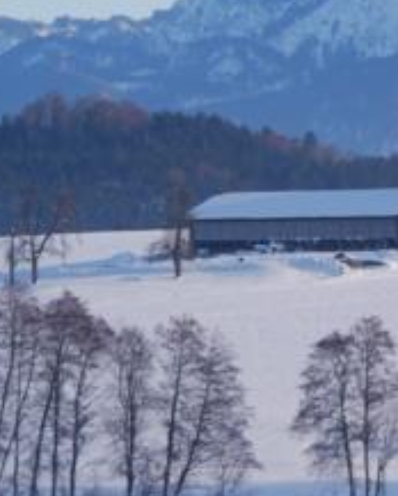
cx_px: 462
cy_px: 121
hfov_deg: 3.8
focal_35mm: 405
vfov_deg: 4.8
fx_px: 5961
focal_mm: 95
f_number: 5.6
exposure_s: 1/500
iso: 140
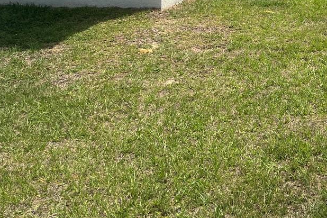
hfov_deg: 27.1
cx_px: 335
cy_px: -59
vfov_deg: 18.2
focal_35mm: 70
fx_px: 636
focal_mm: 5.1
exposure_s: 1/4149
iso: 50
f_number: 1.6
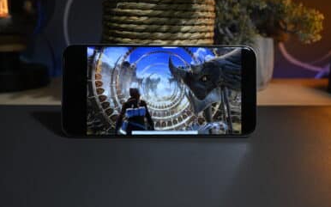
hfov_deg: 55.3
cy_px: 104
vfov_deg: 36.3
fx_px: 316
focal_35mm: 35
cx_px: 166
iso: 320
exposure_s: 1/60
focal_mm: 34
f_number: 7.1
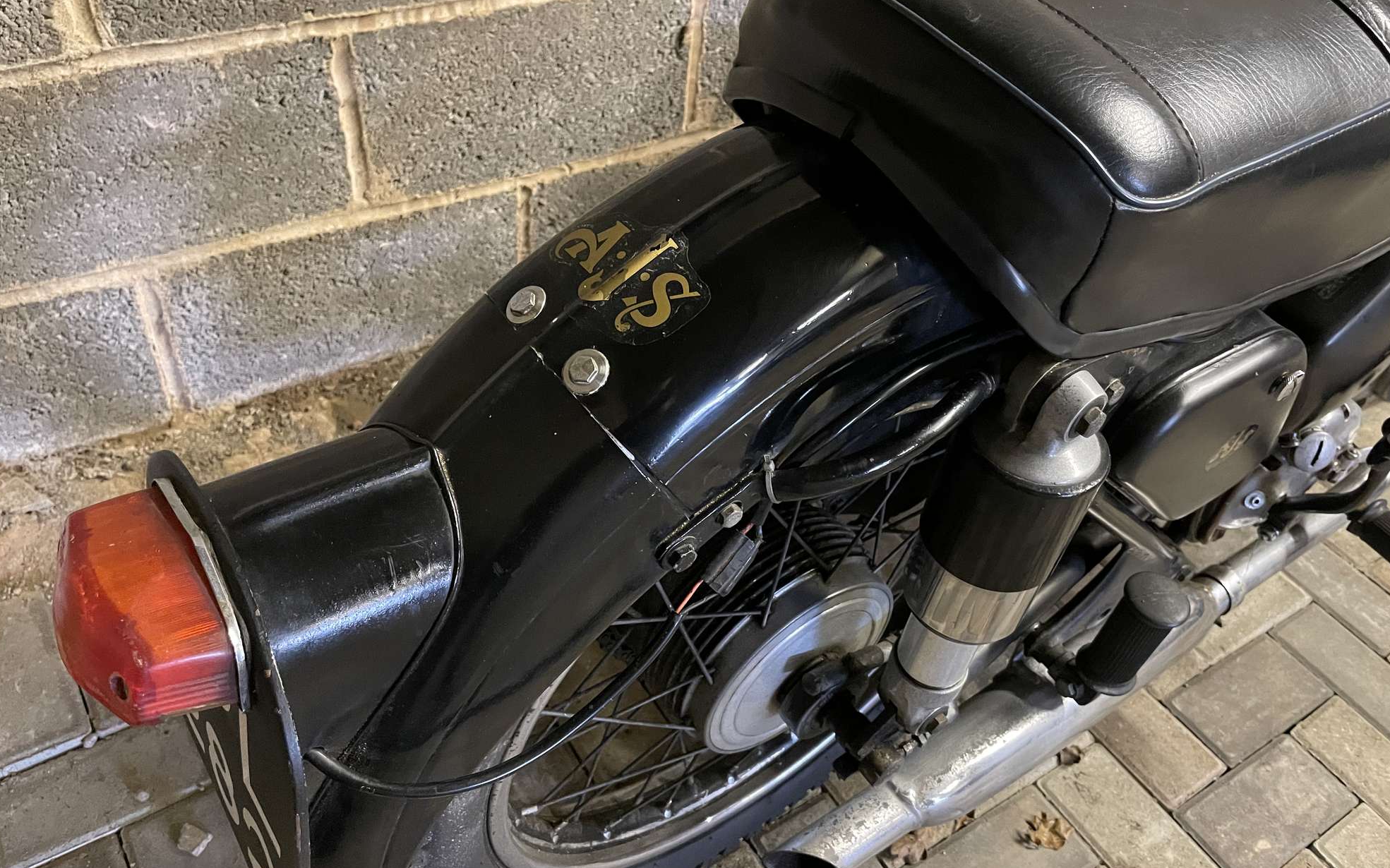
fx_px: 1061
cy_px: 457
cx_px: 700
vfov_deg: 44.5
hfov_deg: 66.5
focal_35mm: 28
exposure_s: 1/25
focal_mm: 4.2
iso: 640
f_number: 1.6
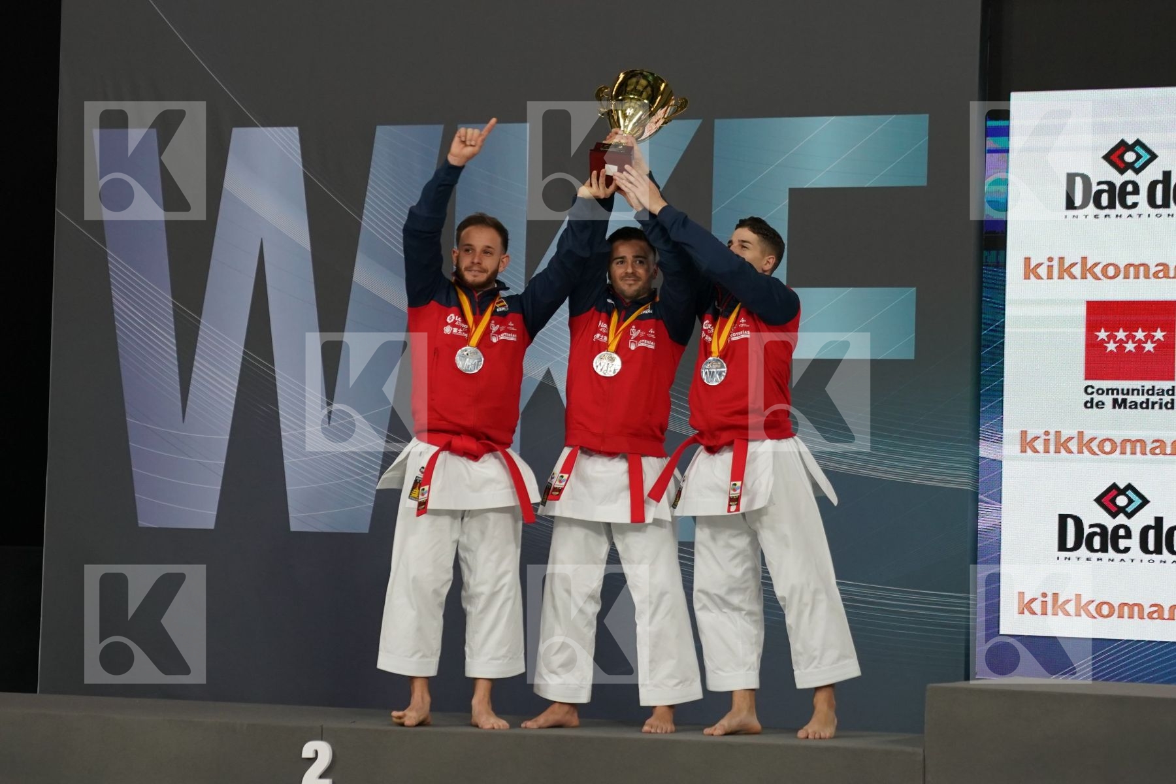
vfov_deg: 13.0
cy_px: 392
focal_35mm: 105
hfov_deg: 19.5
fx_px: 3430
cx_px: 588
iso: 1250
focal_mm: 70
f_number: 2.8
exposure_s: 1/250
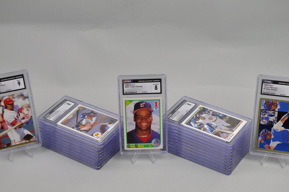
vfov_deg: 18.1
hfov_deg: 27.0
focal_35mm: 75
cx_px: 143
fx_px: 601
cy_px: 114
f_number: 4.5
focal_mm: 40
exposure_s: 1/80
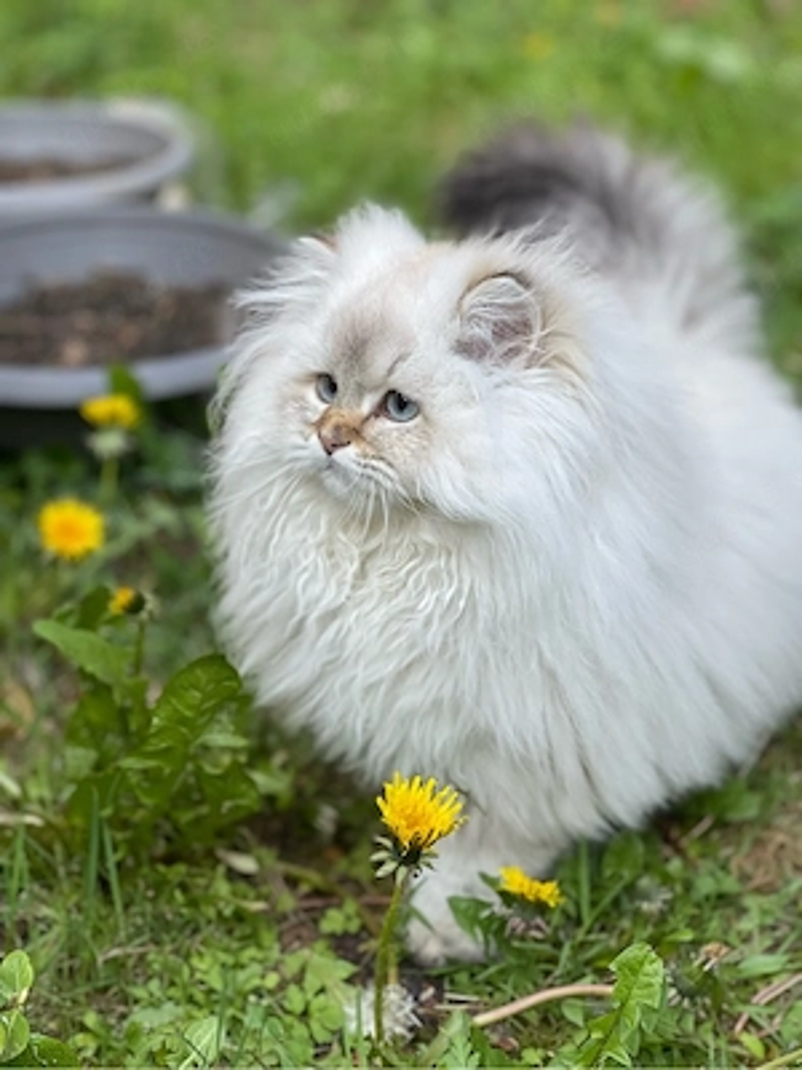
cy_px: 535
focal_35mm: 64
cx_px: 401
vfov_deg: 30.3
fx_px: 1977
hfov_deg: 22.9
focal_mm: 7.5
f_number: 2.2
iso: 64
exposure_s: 1/121
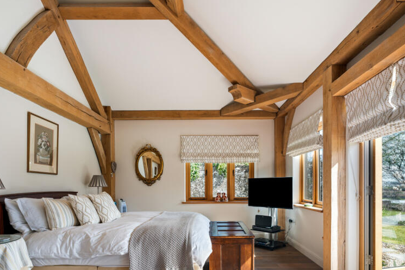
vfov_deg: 56.0
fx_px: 248
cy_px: 180
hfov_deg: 78.6
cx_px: 207
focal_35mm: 22
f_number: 9
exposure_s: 1/10
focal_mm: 16
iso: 160
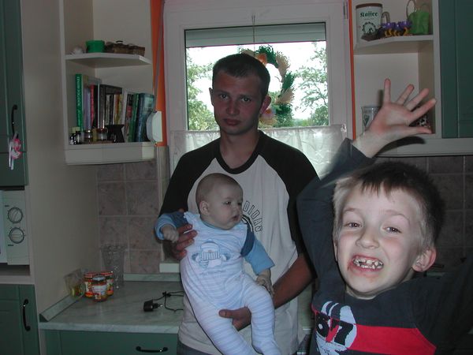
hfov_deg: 49.0
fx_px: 519
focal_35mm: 38
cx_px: 236
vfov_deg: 37.7
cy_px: 178
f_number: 7.6
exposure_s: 1/30
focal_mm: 8
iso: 139
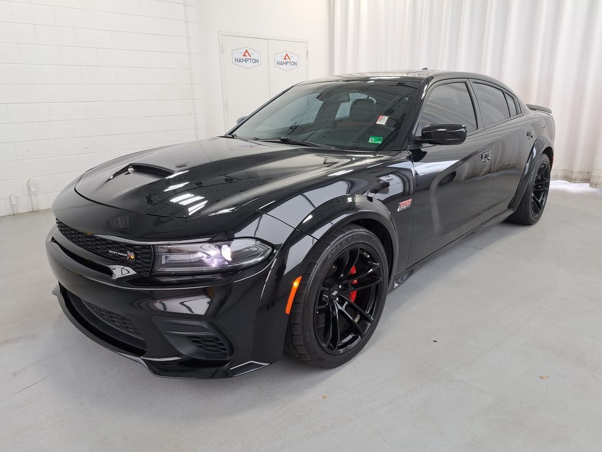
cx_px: 301
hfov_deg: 71.6
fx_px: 417
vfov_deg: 56.8
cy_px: 226
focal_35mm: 24
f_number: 1.8
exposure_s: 1/60
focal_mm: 5.23
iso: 50
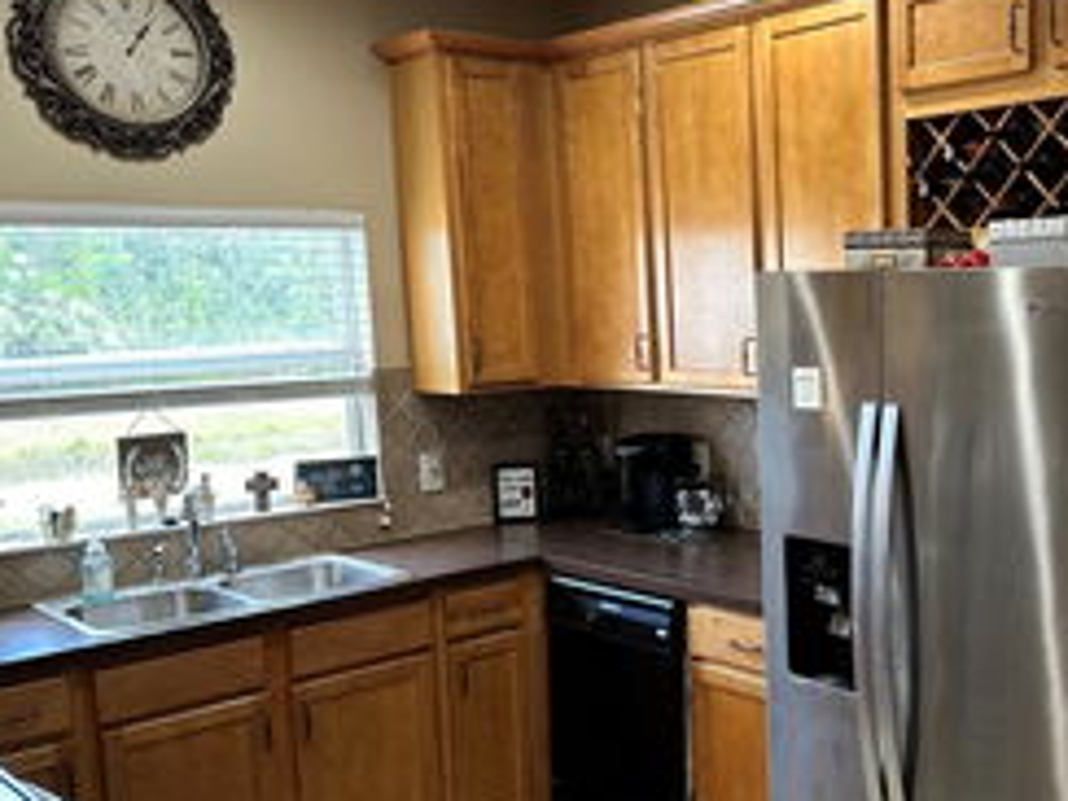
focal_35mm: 42
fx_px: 1296
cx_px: 856
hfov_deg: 42.7
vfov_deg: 34.3
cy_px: 425
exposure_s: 1/60
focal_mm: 6.86
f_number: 1.78
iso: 160
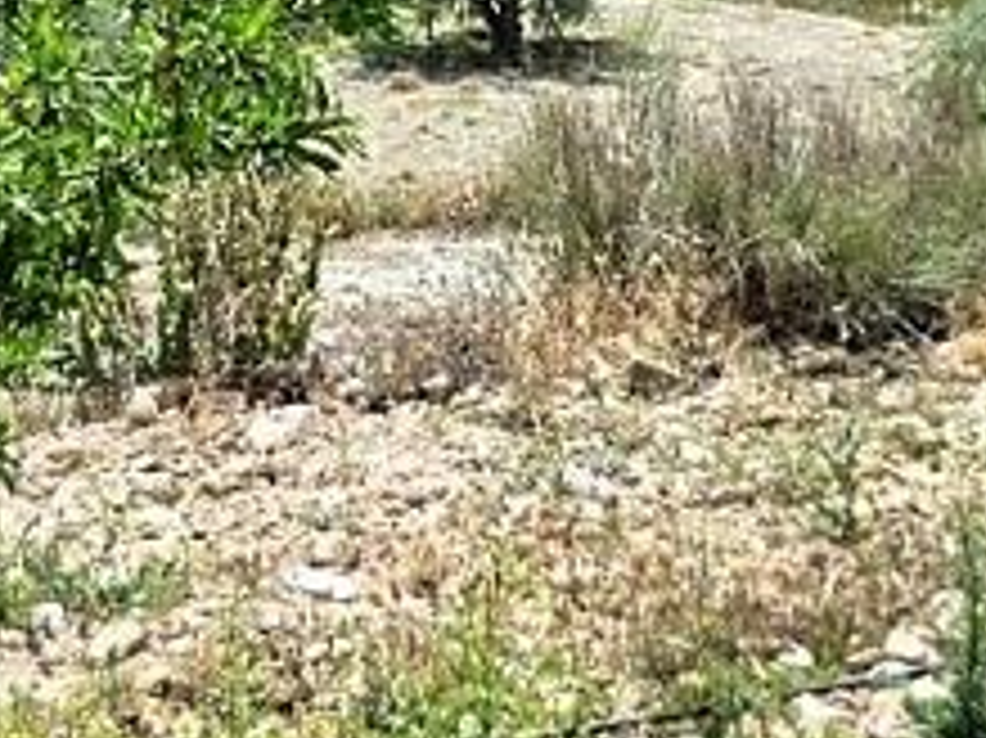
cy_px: -126
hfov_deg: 21.8
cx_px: 412
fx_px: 2562
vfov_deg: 15.8
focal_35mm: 90
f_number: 9
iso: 80
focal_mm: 5
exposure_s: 1/160
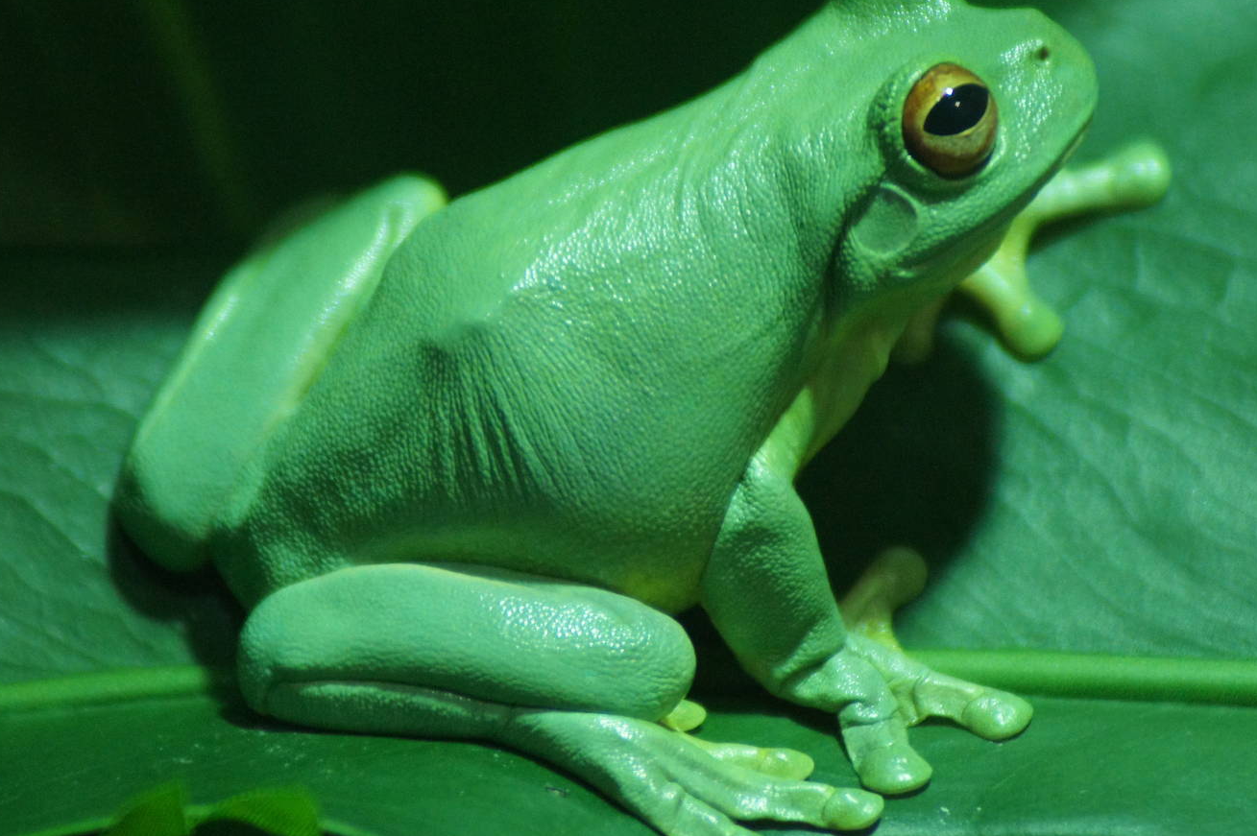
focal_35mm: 550
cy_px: 329
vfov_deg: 2.5
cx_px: 693
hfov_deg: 3.8
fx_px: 19191
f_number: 5.6
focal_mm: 300
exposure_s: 1/80
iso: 1600
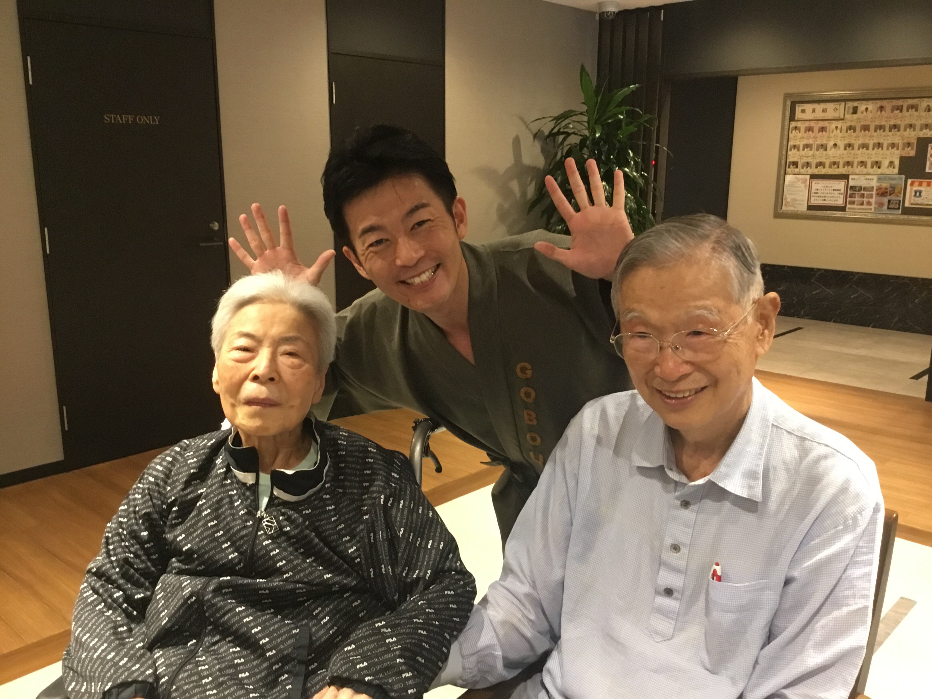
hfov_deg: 58.4
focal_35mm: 31
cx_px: 466
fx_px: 835
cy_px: 350
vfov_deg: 45.4
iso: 200
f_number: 2.4
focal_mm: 3.3
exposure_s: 1/24
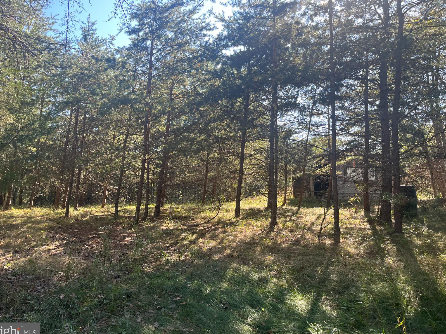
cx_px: 215
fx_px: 348
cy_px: 168
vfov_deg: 51.4
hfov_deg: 65.3
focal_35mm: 27
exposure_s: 1/271
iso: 40
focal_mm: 5.1
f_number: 1.6
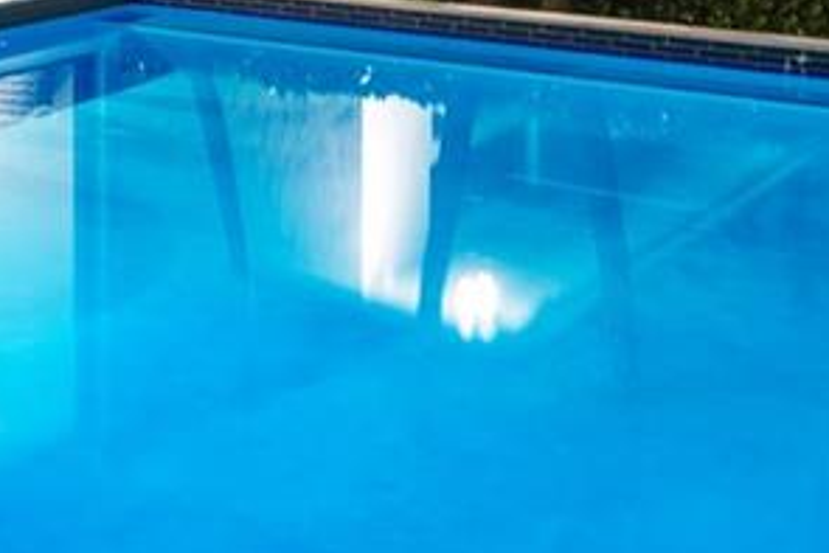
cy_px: -181
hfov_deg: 20.8
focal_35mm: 76
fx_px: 1751
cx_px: -551
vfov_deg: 16.9
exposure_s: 15
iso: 100
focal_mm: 14
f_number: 7.1
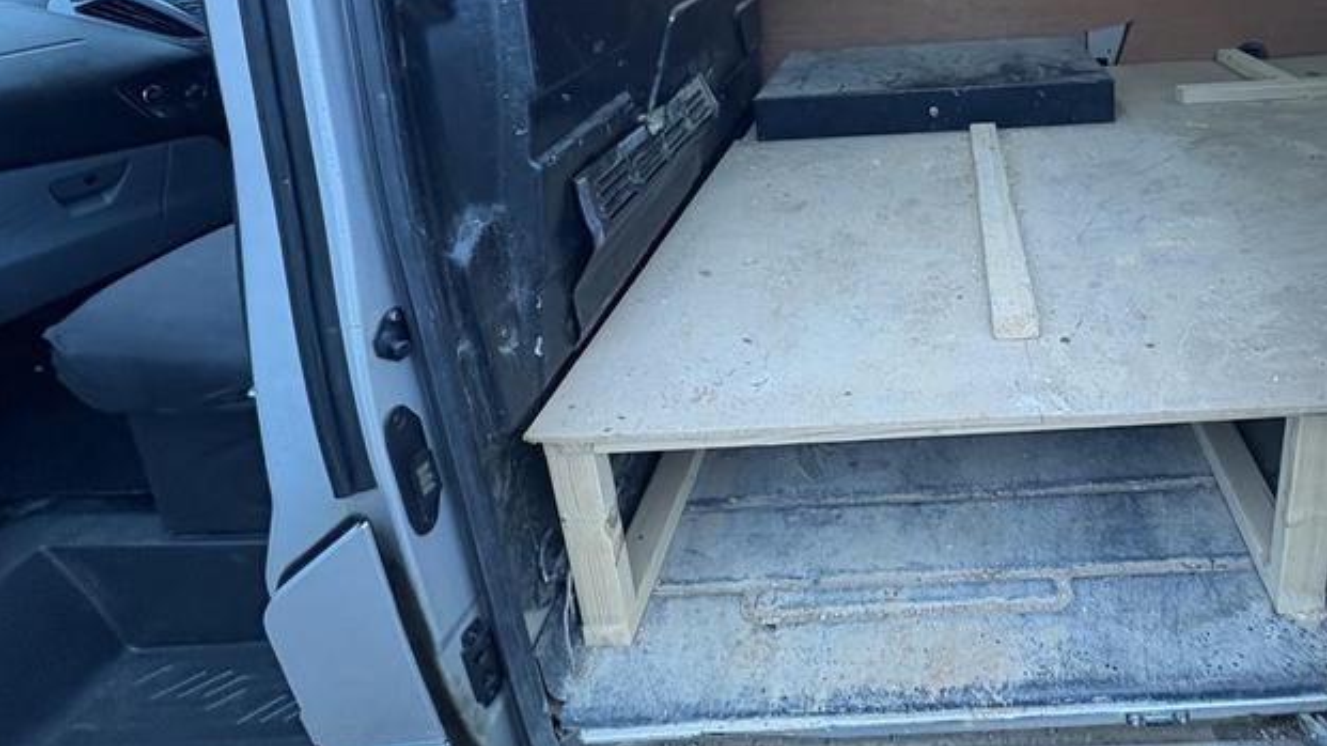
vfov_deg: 46.7
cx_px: 921
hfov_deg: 77.6
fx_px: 774
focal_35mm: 22
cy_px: 83
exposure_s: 1/99
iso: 200
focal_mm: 2.22
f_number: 2.2
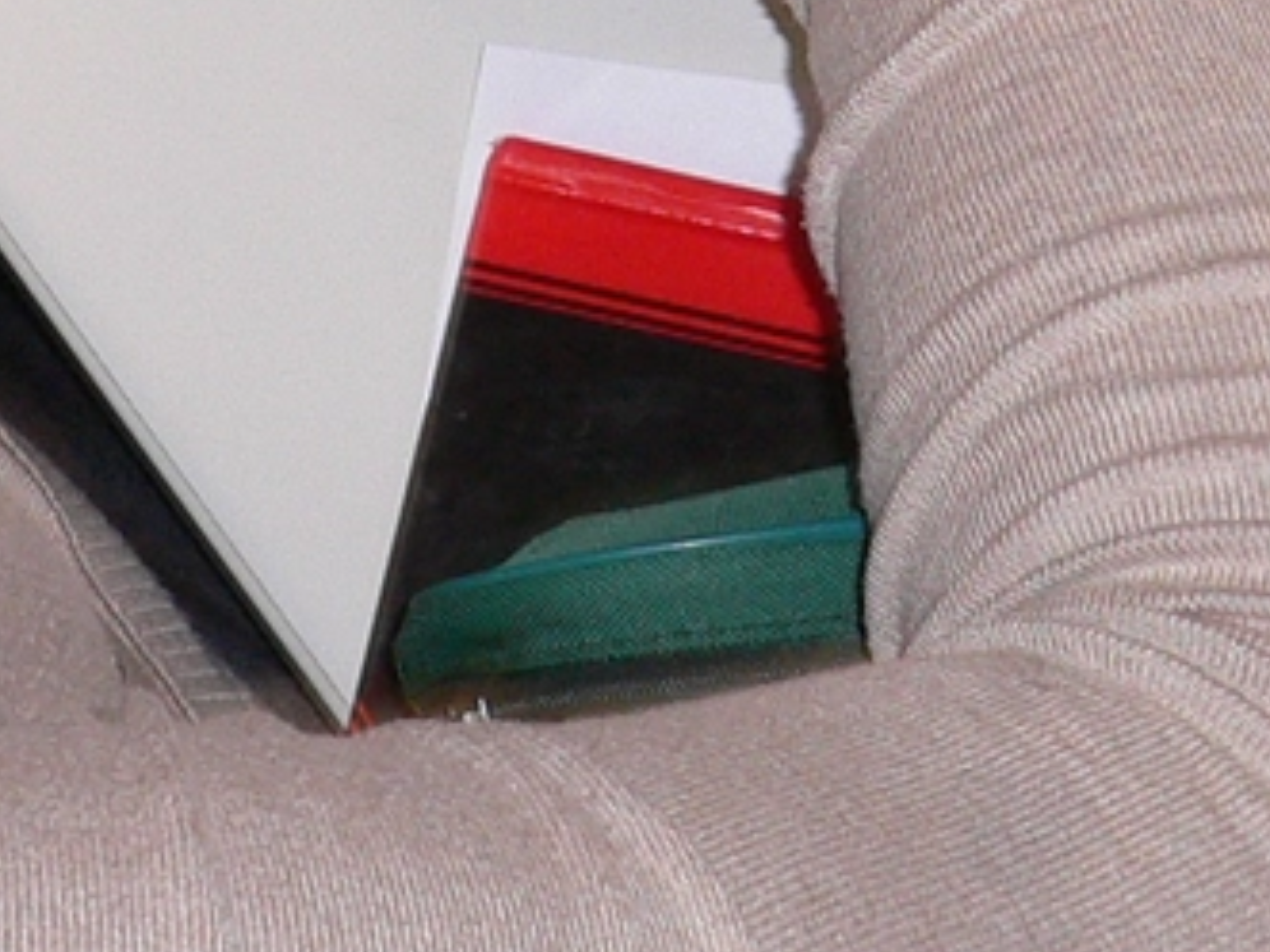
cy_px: -572
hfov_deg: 12.5
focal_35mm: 158
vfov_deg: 9.1
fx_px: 5797
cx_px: 773
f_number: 2.8
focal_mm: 5.8
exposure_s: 1/60
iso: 100
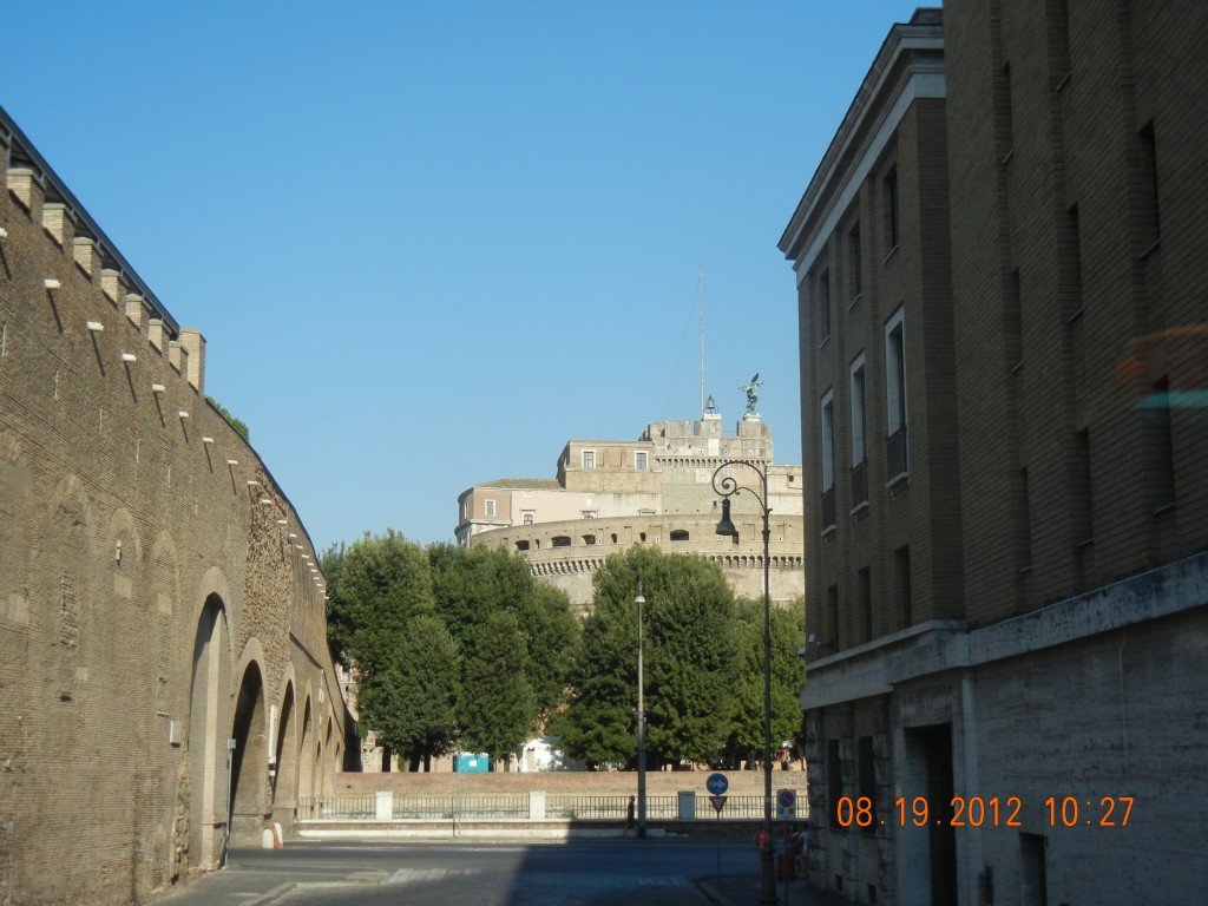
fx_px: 1815
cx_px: 604
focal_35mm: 52
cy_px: 453
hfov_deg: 36.8
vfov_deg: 28.0
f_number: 3.9
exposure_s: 1/982
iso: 160
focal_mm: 9.3
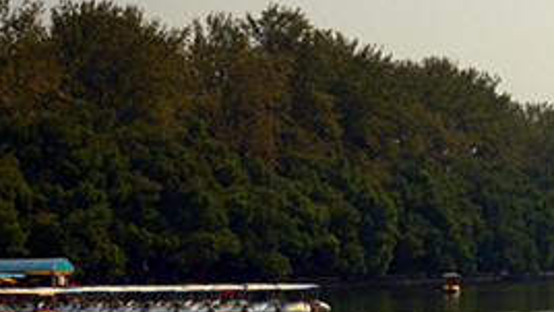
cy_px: 133
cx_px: 790
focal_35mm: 137
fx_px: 2013
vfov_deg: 8.9
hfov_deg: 14.7
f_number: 8
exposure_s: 1/320
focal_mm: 30
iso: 100
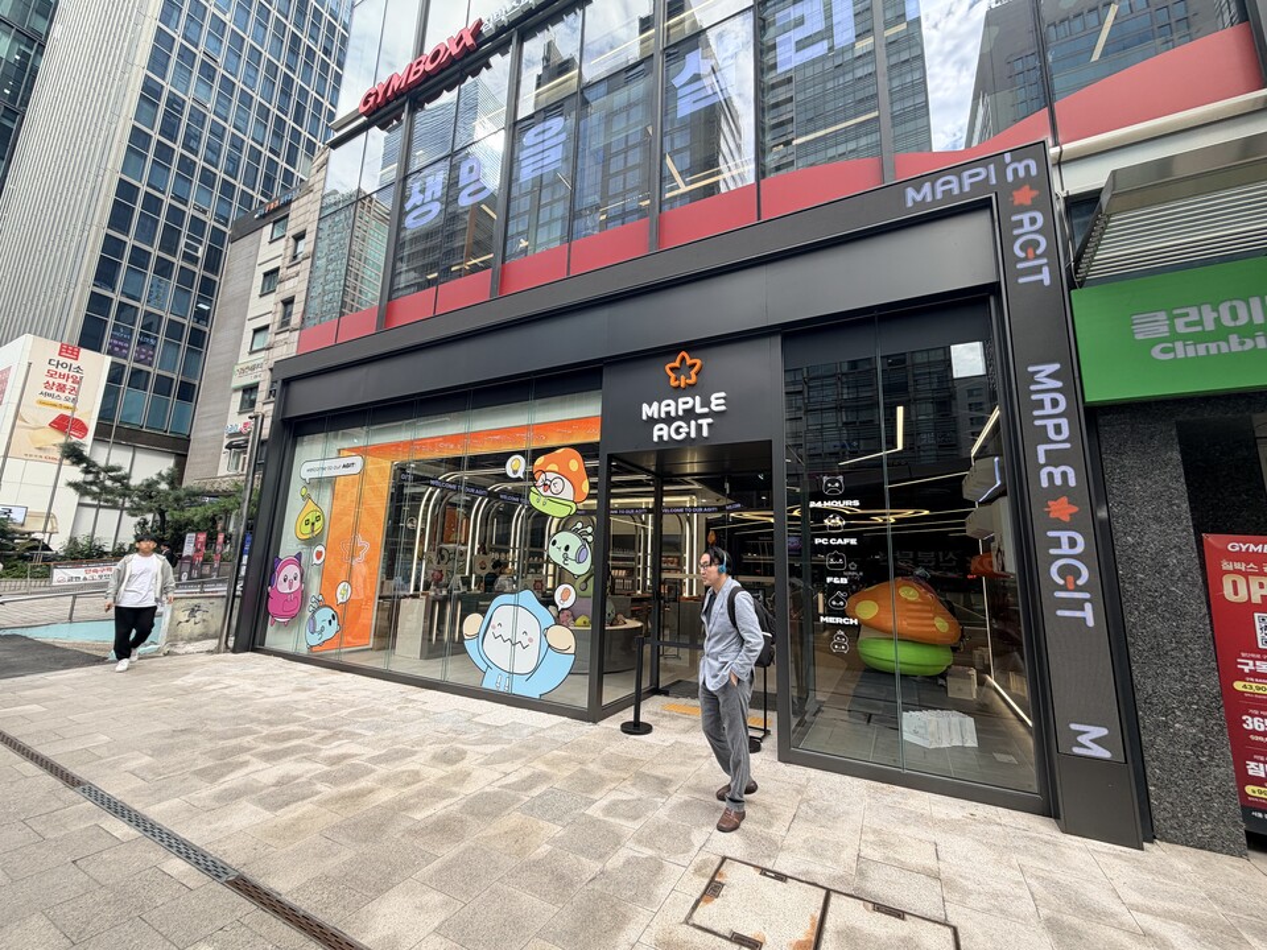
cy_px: 475
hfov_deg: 102.1
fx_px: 512
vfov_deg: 85.7
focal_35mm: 14
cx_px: 634
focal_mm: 2.22
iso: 20
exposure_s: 1/120
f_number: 2.2
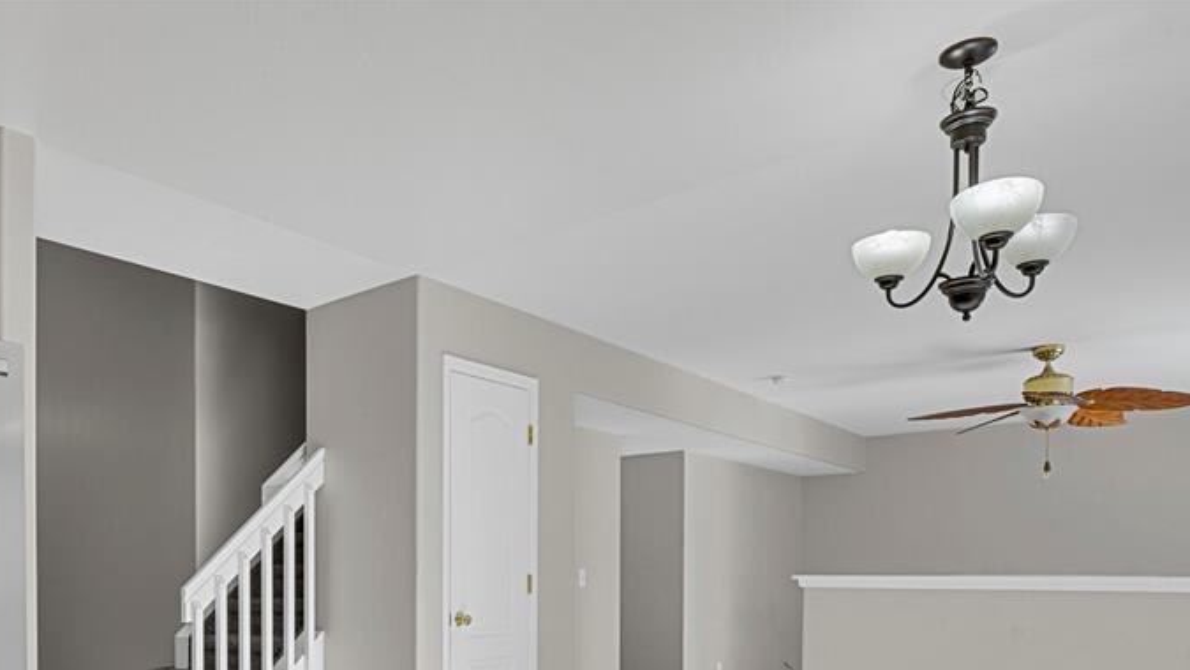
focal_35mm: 27
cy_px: 598
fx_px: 852
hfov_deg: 66.8
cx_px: 344
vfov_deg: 39.9
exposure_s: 1/20
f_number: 8
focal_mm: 17
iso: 1000
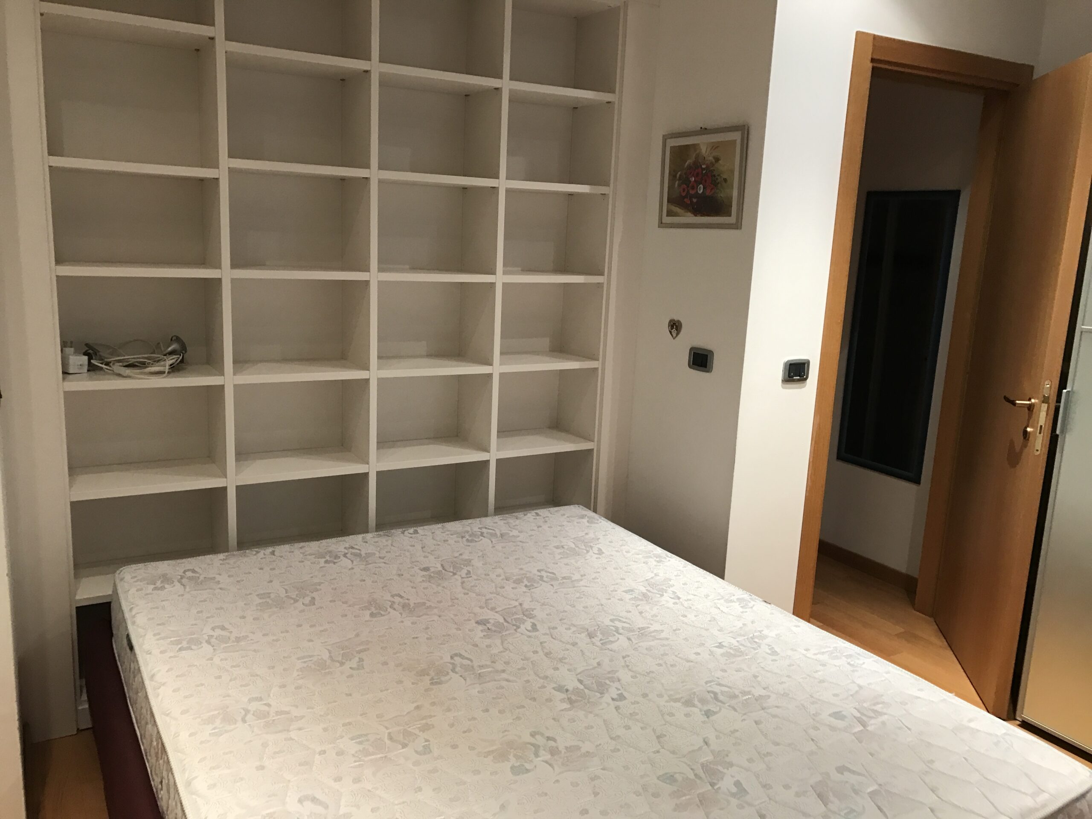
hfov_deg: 63.4
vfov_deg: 49.7
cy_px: 410
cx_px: 546
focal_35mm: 28
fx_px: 883
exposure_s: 1/17
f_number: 1.8
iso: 40
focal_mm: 3.99
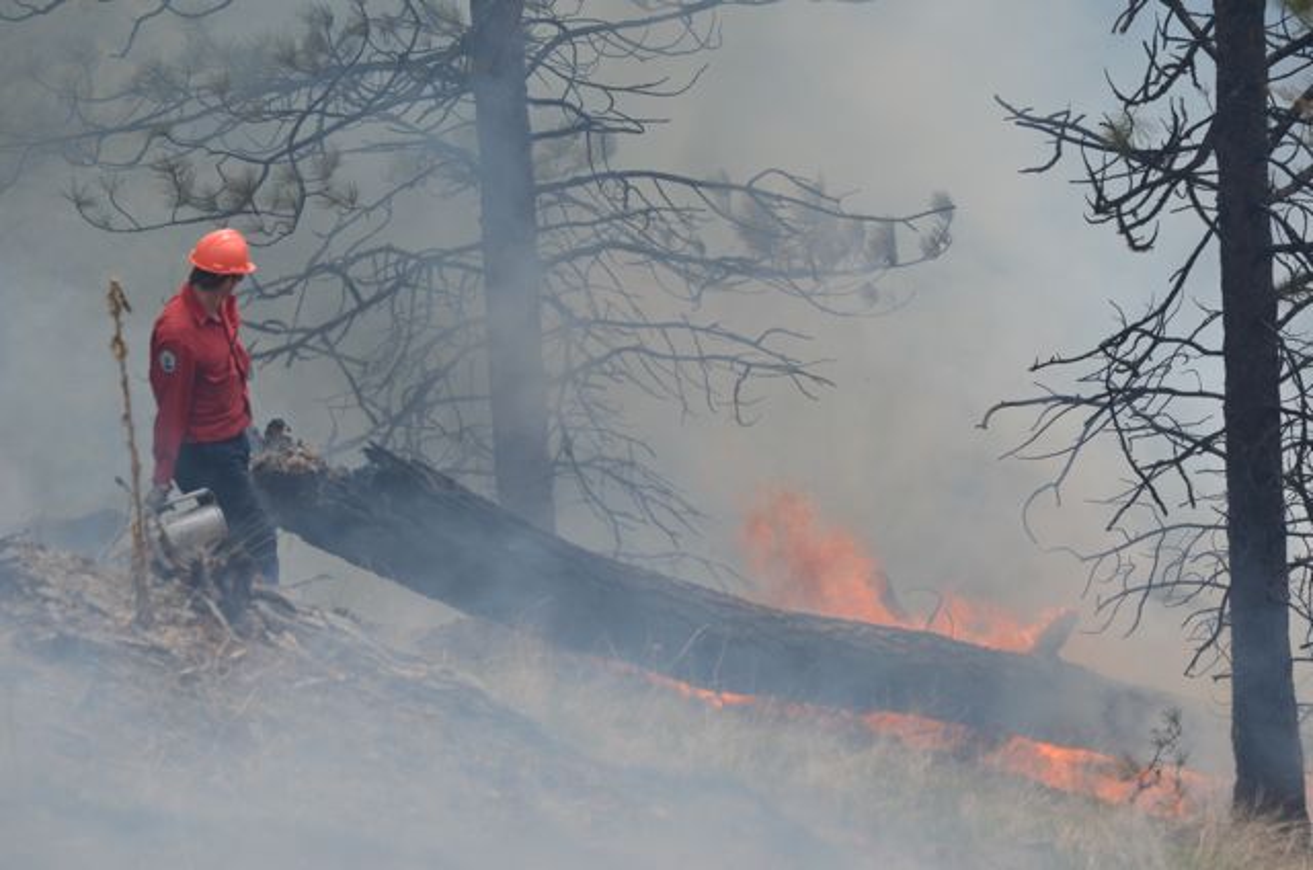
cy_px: 435
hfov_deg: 9.2
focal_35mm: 225
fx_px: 8190
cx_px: 656
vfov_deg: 6.1
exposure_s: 1/1000
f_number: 8
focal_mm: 150
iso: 400
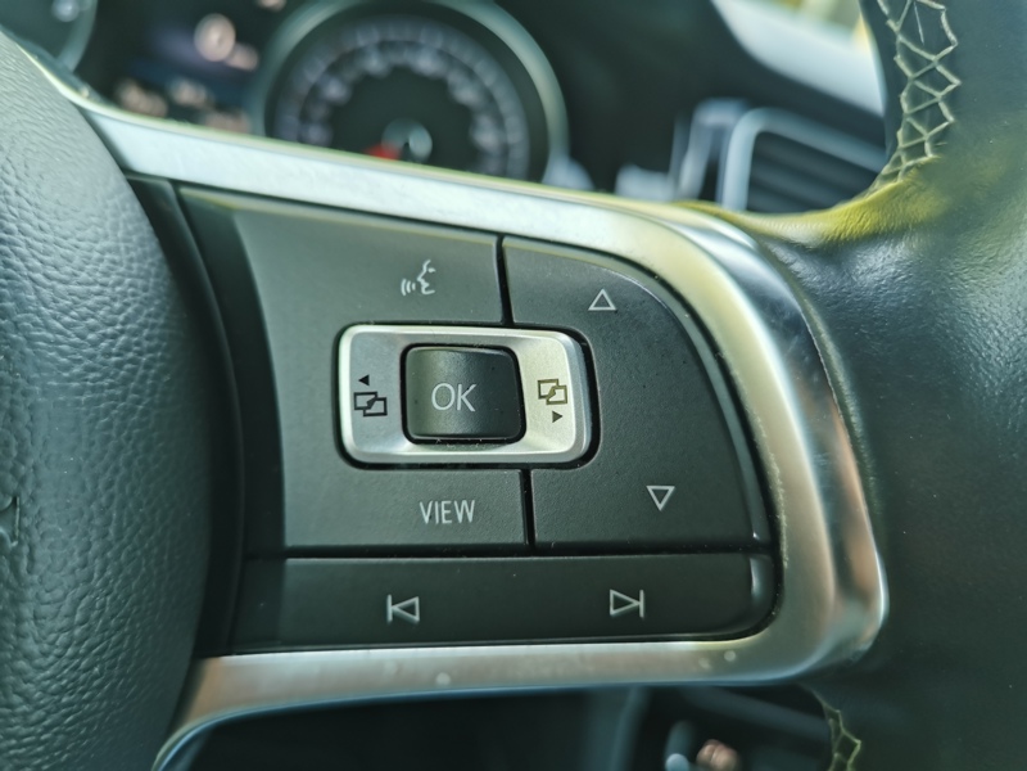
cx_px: 514
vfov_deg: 51.4
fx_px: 801
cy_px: 386
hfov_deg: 65.3
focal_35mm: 27
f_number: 1.8
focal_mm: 5.58
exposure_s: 1/104
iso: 50
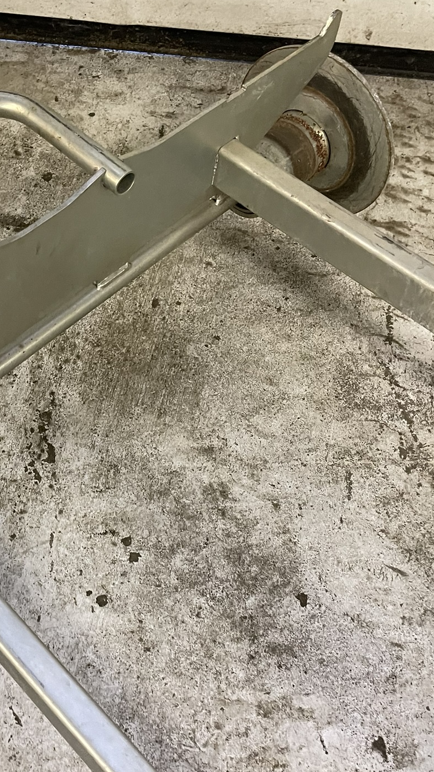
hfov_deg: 28.4
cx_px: 34
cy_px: 368
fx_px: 819
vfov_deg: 50.5
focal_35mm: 40
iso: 500
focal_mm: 5.1
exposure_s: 1/50
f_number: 1.6
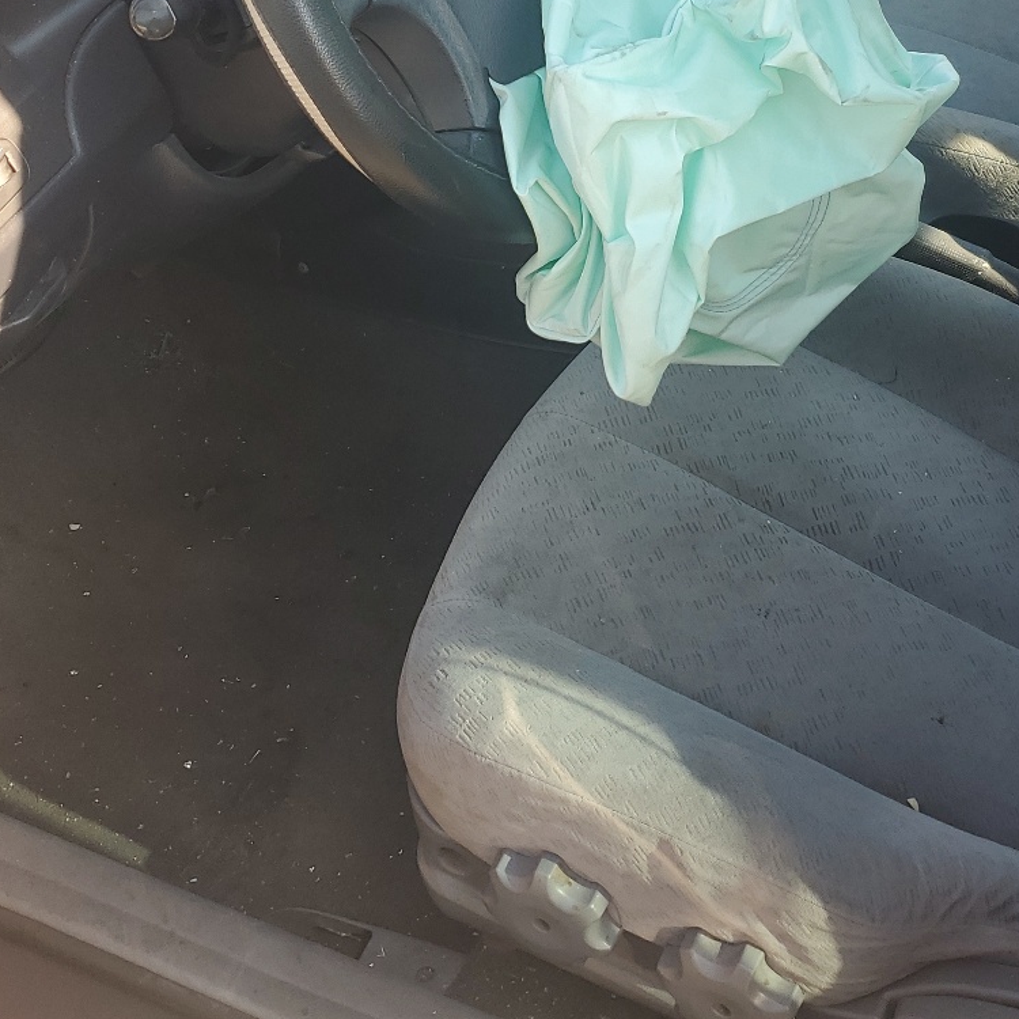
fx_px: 1632
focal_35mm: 49
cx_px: 698
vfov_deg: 33.9
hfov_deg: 34.3
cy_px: 249
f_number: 1.5
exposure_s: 1/294
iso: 50
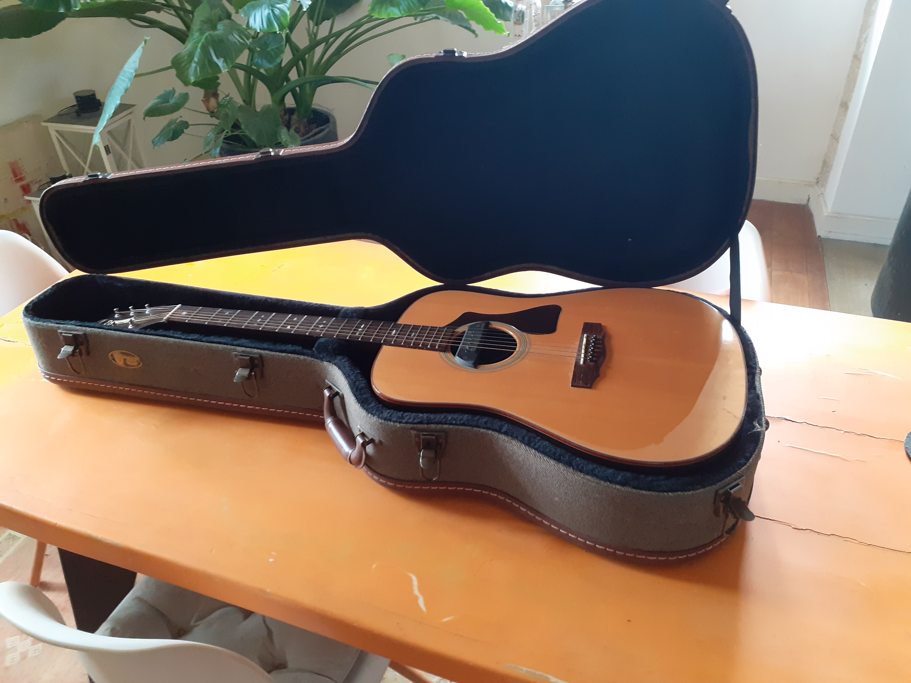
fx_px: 711
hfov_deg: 65.3
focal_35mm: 27
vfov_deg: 51.4
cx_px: 456
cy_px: 342
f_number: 1.9
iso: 200
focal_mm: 3.6
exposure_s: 1/50
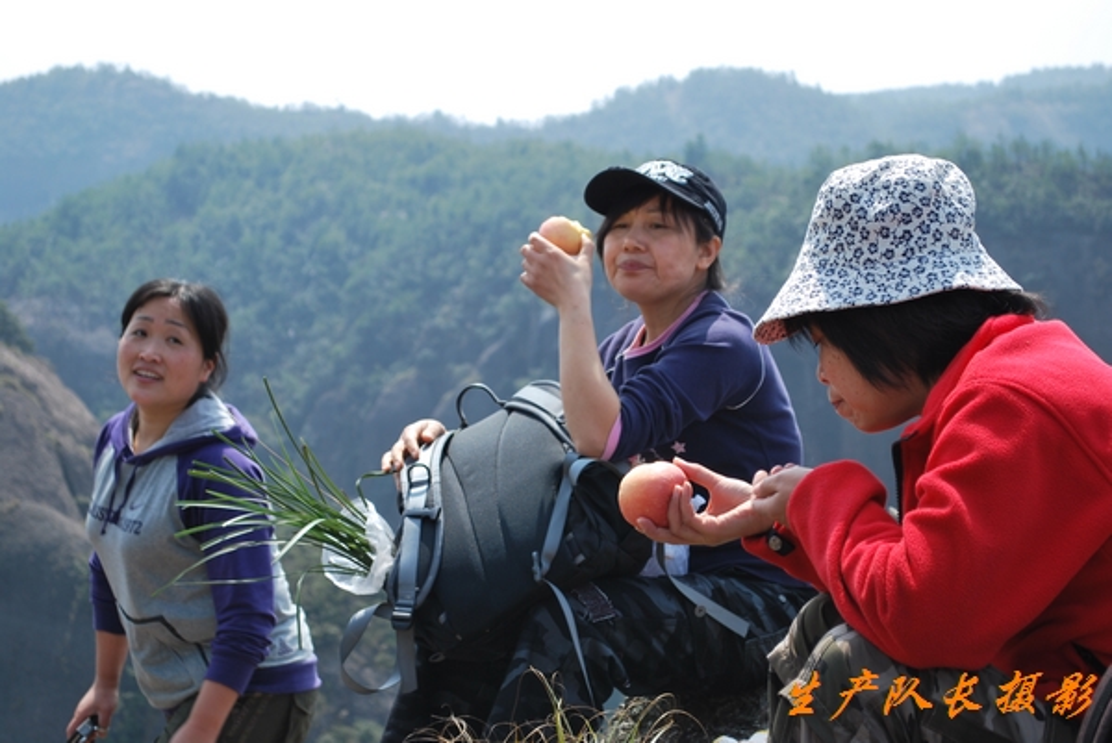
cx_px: 556
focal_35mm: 82
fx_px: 2550
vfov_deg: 16.6
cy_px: 372
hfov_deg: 24.6
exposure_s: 1/200
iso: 100
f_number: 7.1
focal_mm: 55
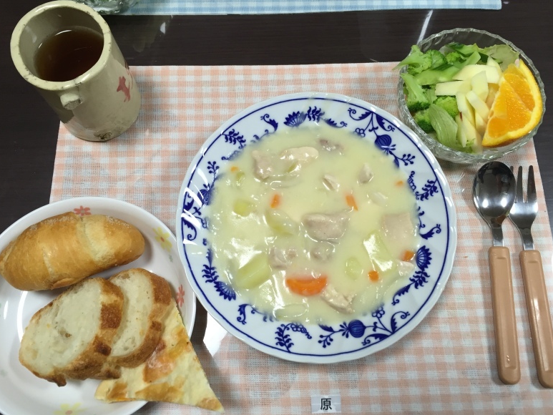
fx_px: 479
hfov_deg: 60.0
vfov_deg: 46.8
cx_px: 276
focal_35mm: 30
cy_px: 203
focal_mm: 4.15
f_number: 2.2
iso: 64
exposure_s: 1/30
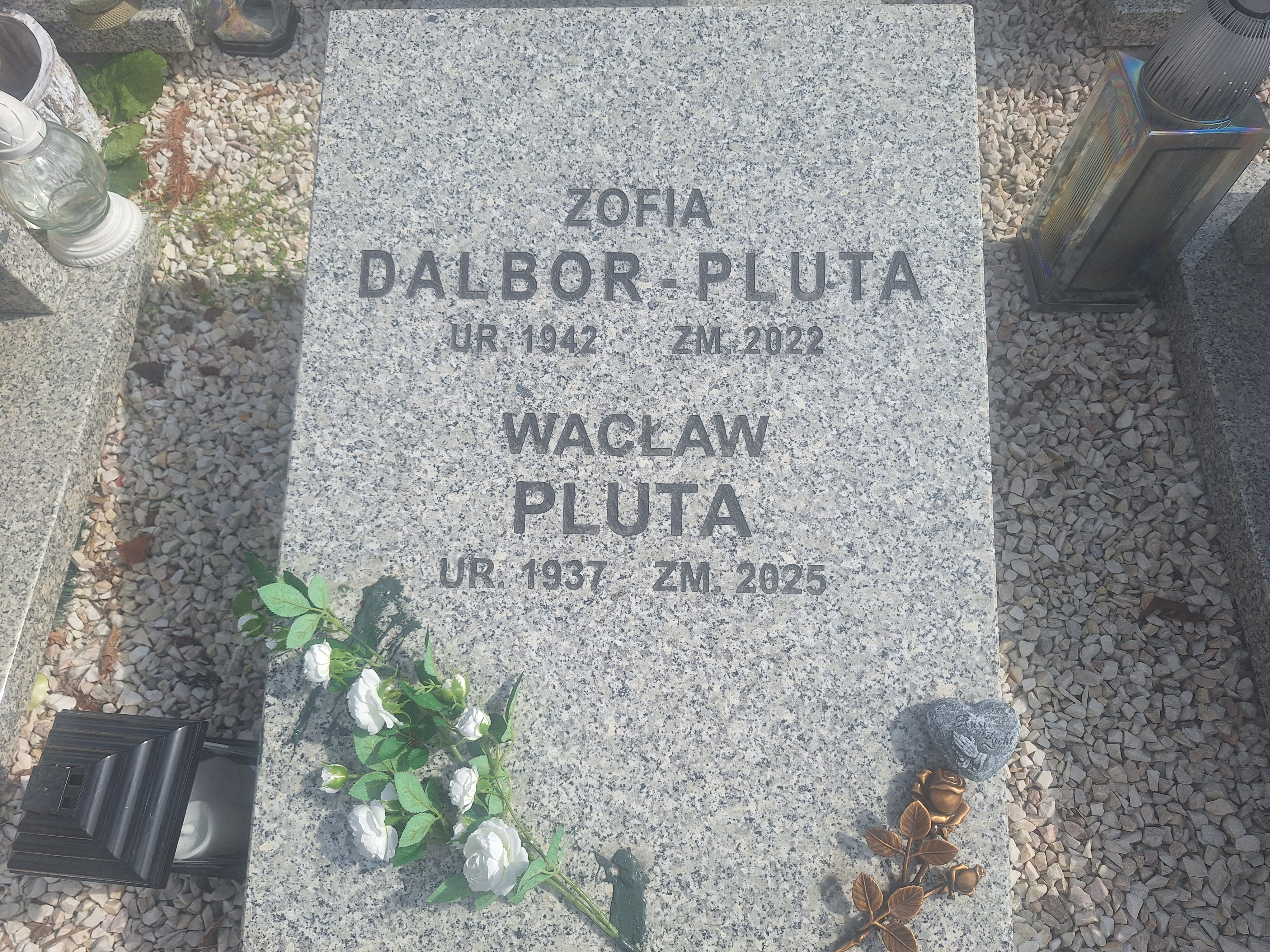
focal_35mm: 23
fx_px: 844
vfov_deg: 58.9
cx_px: 635
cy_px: 476
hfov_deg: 73.9
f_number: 1.8
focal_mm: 5.54
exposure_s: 1/2882
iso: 40
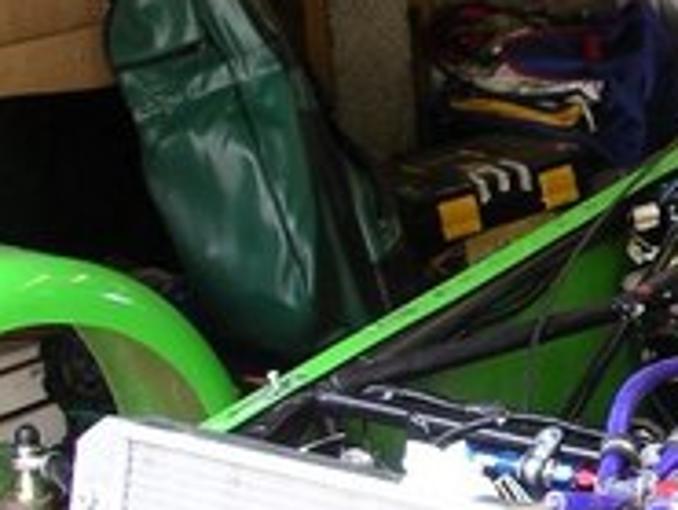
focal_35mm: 128
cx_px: 1052
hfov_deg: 14.3
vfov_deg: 11.6
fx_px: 2509
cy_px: 341
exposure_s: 1/39
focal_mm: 7.8
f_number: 2.8
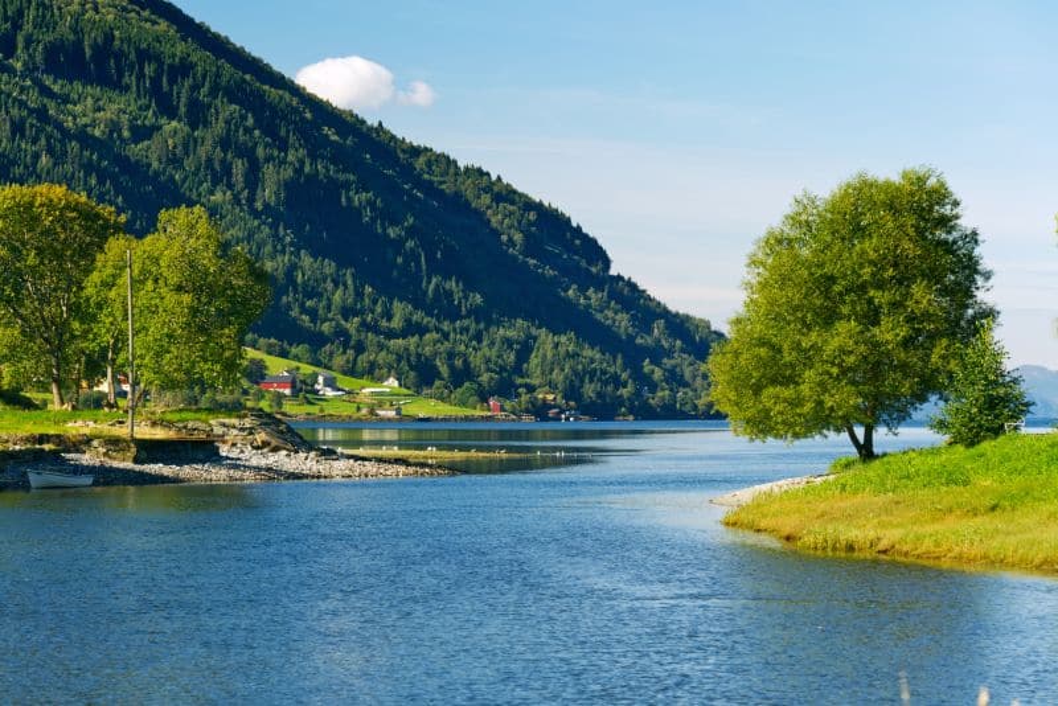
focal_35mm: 138
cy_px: 353
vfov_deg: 9.9
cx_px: 529
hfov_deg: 14.9
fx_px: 4057
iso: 200
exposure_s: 1/125
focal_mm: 92
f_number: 9
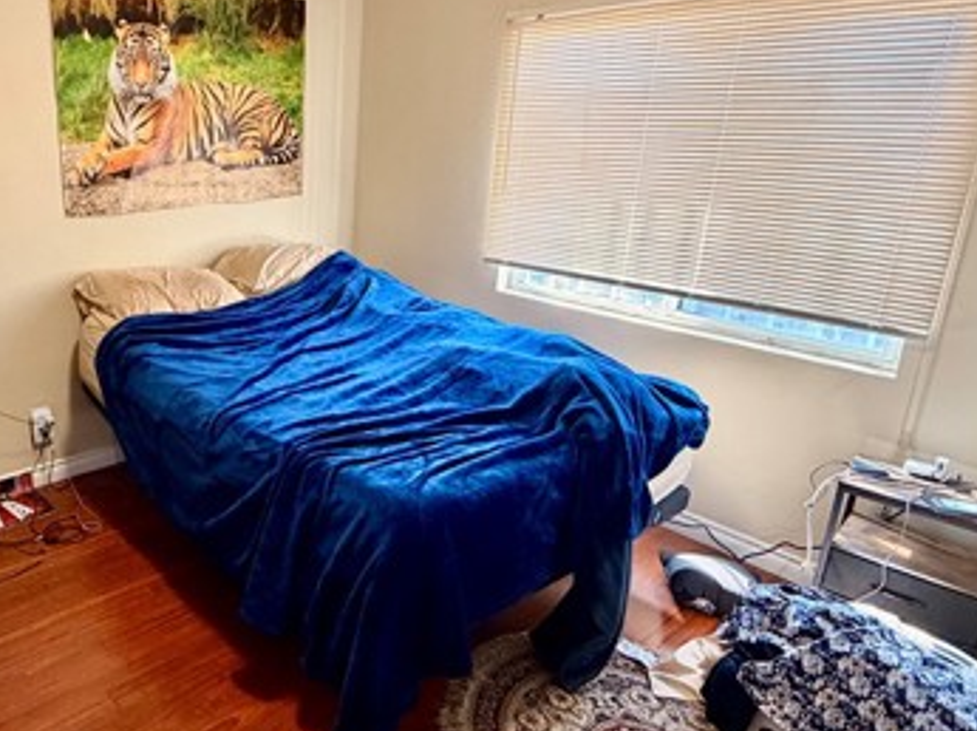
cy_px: 317
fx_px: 733
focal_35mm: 26
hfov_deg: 62.6
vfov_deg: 52.8
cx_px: 218
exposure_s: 1/60
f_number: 2.2
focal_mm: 2.22
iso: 400
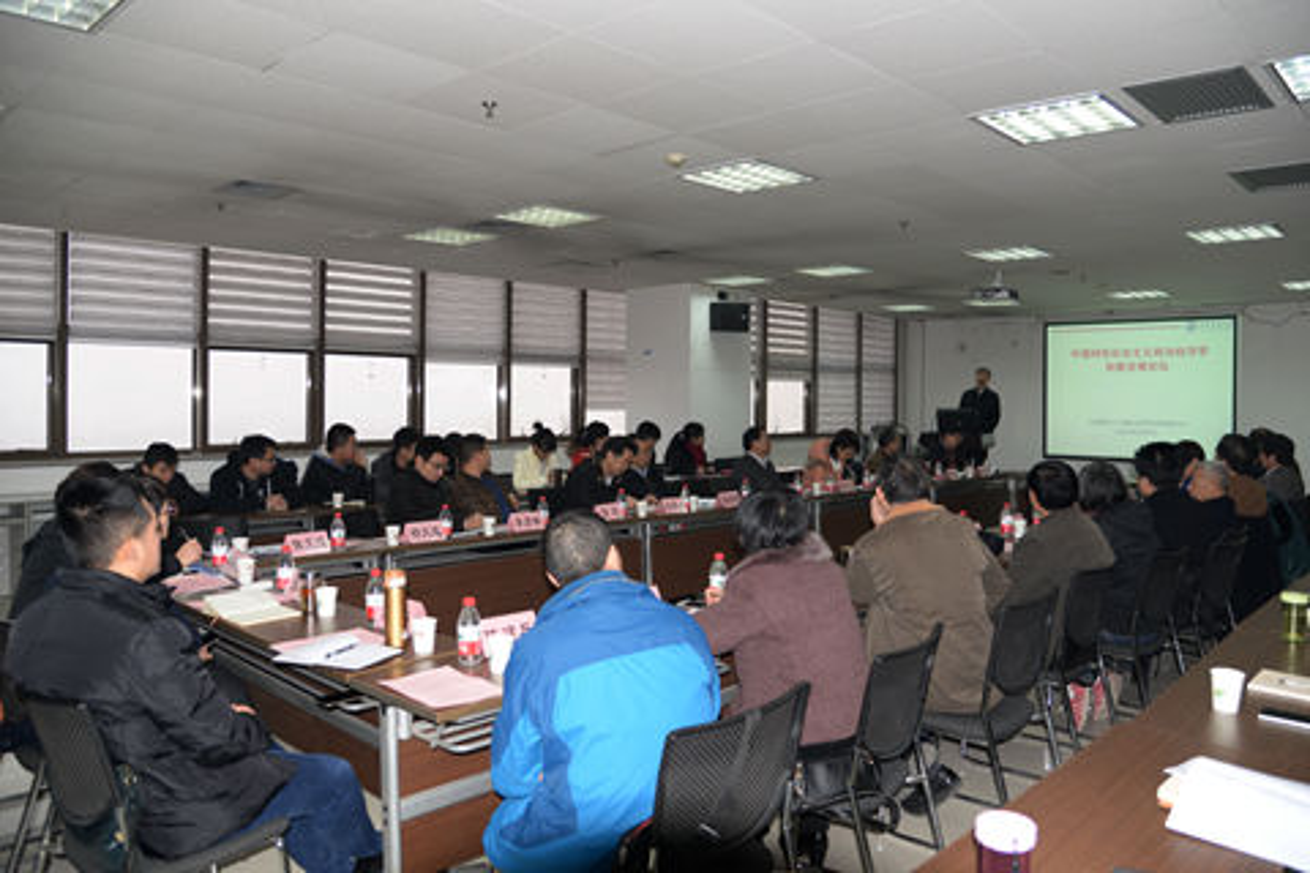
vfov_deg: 53.1
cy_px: 436
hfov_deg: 73.7
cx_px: 655
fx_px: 873
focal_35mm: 24
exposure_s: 1/60
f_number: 4
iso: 400
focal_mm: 24
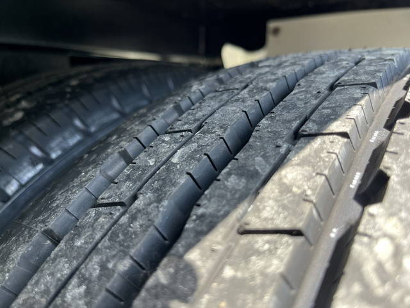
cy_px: 154
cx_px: 205
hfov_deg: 67.3
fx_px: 308
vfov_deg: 53.1
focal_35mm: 26
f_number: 1.6
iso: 40
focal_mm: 5.1
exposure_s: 1/198
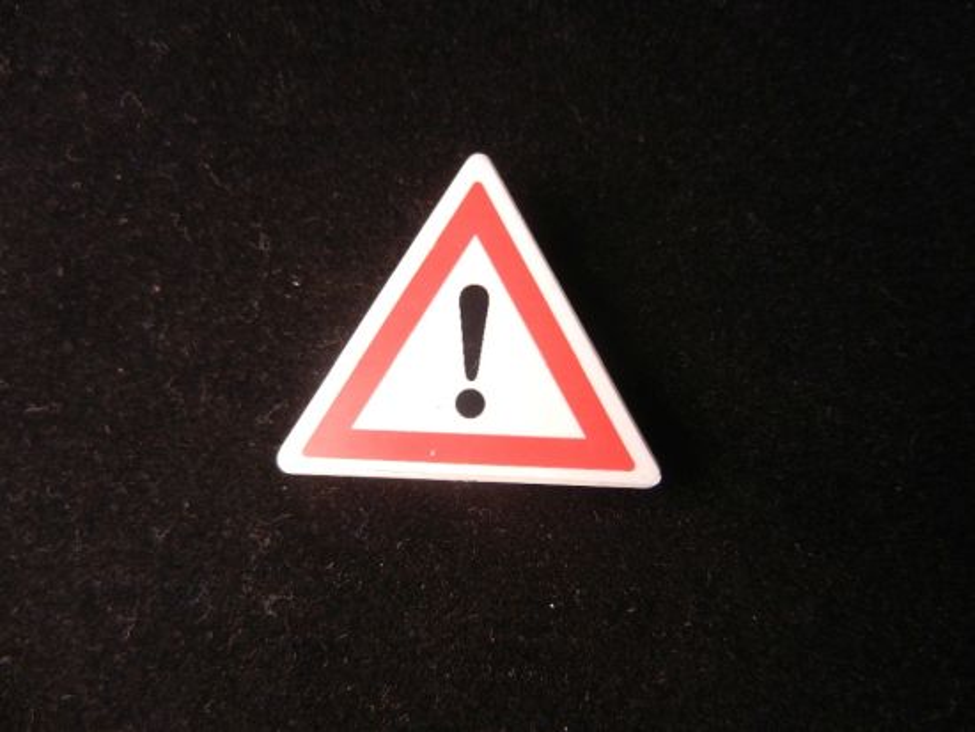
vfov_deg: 54.9
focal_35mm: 25
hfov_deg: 69.4
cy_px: 366
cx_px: 488
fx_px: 704
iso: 200
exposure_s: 1/160
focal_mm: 4.5
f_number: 3.5
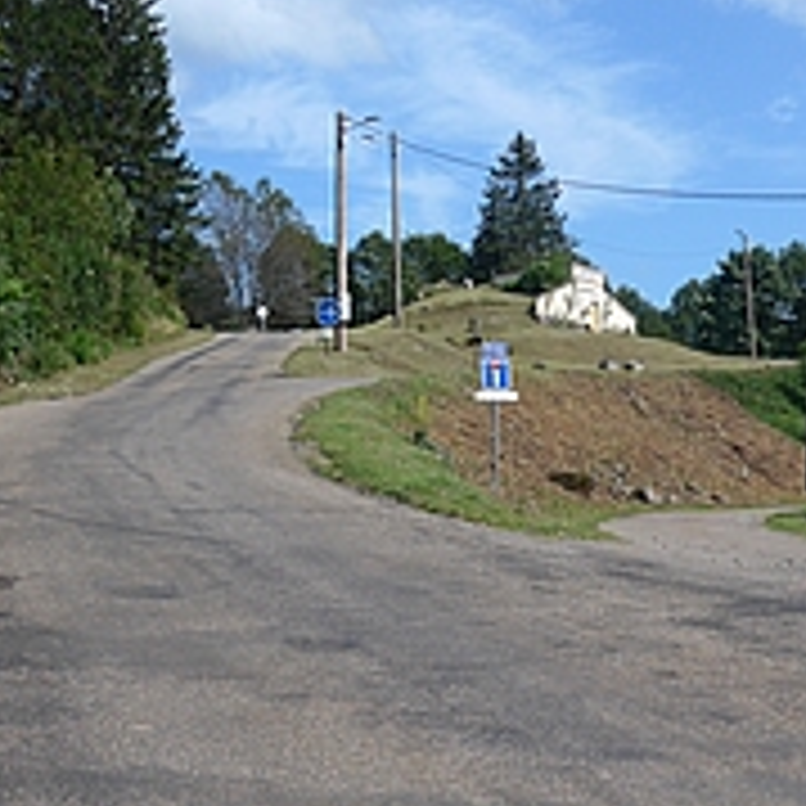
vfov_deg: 30.9
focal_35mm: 55
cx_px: 482
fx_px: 1449
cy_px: 522
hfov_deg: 31.0
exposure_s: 1/1600
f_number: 2.8
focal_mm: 6
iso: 80
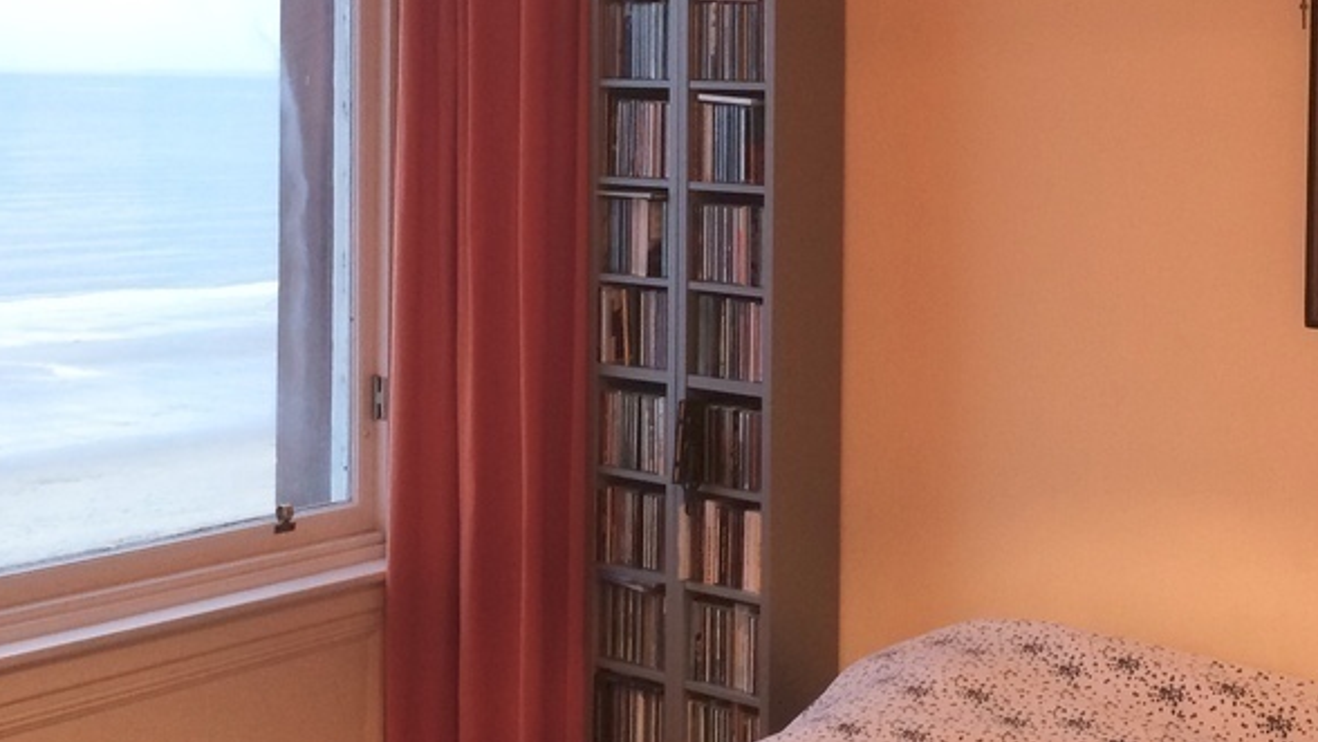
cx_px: 980
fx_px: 1922
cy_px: 166
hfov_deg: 37.0
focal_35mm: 55
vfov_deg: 21.6
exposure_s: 1/33
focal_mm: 4.15
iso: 125
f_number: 2.2
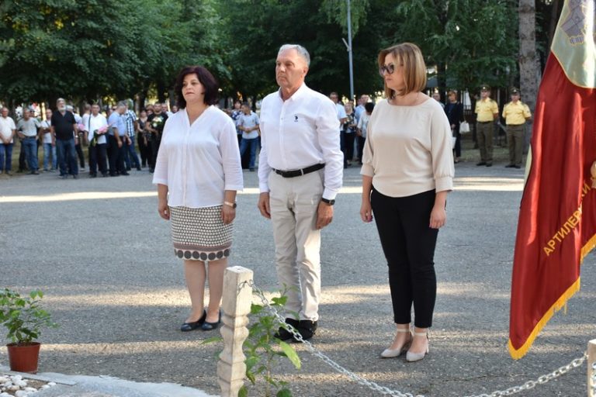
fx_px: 869
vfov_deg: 25.8
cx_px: 298
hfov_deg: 37.9
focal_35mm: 52
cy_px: 198
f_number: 4.5
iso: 320
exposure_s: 1/160
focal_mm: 35
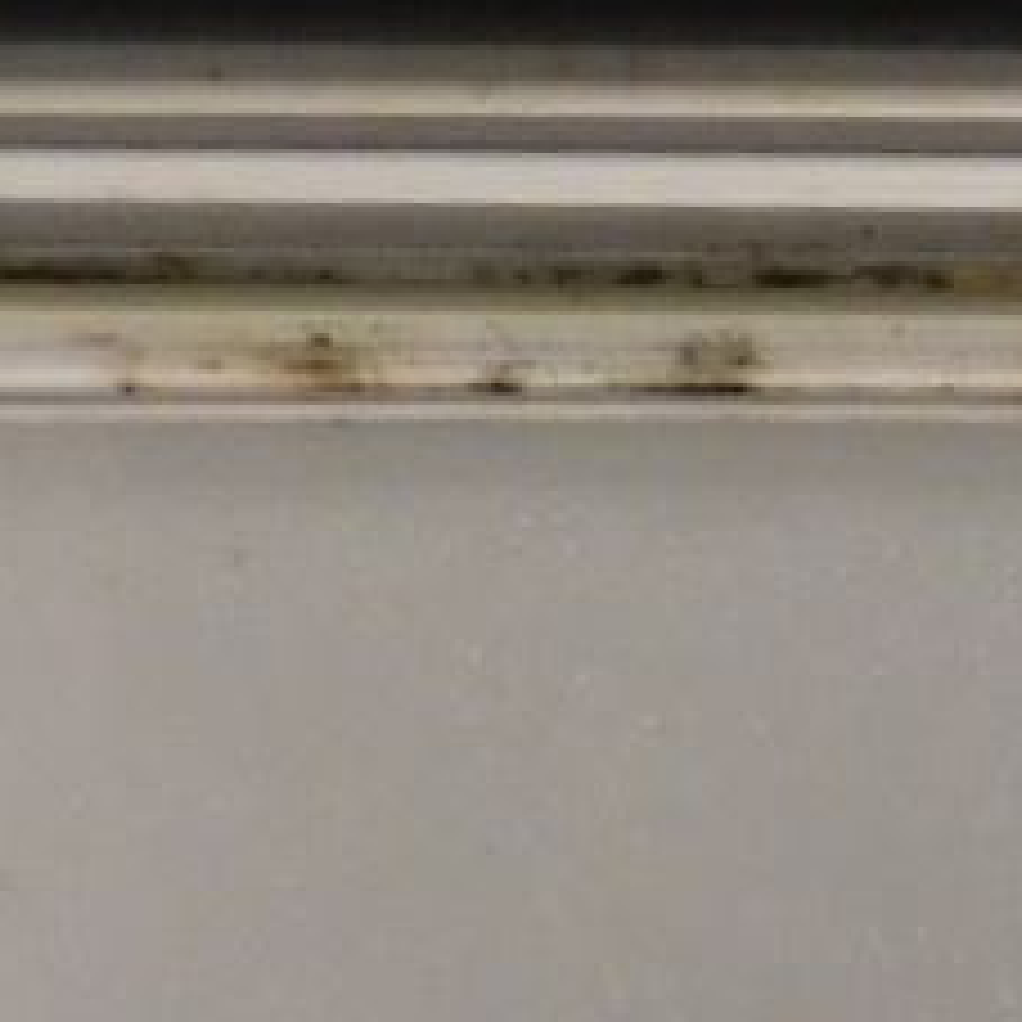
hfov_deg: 11.2
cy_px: 2152
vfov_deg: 10.9
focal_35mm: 143
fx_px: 4777
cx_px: 1927
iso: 160
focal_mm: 4
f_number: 3
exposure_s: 1/30
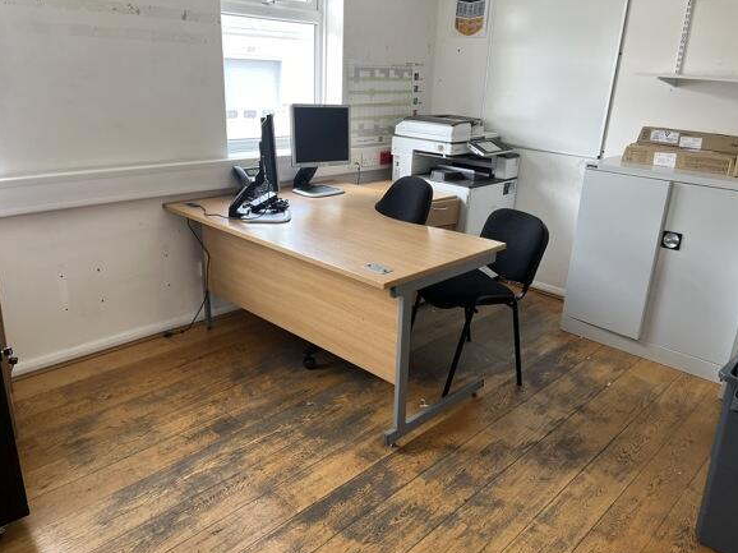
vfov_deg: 51.3
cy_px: 282
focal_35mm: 27
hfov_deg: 65.3
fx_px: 575
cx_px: 379
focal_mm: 5.1
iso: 125
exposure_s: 1/121
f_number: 1.6
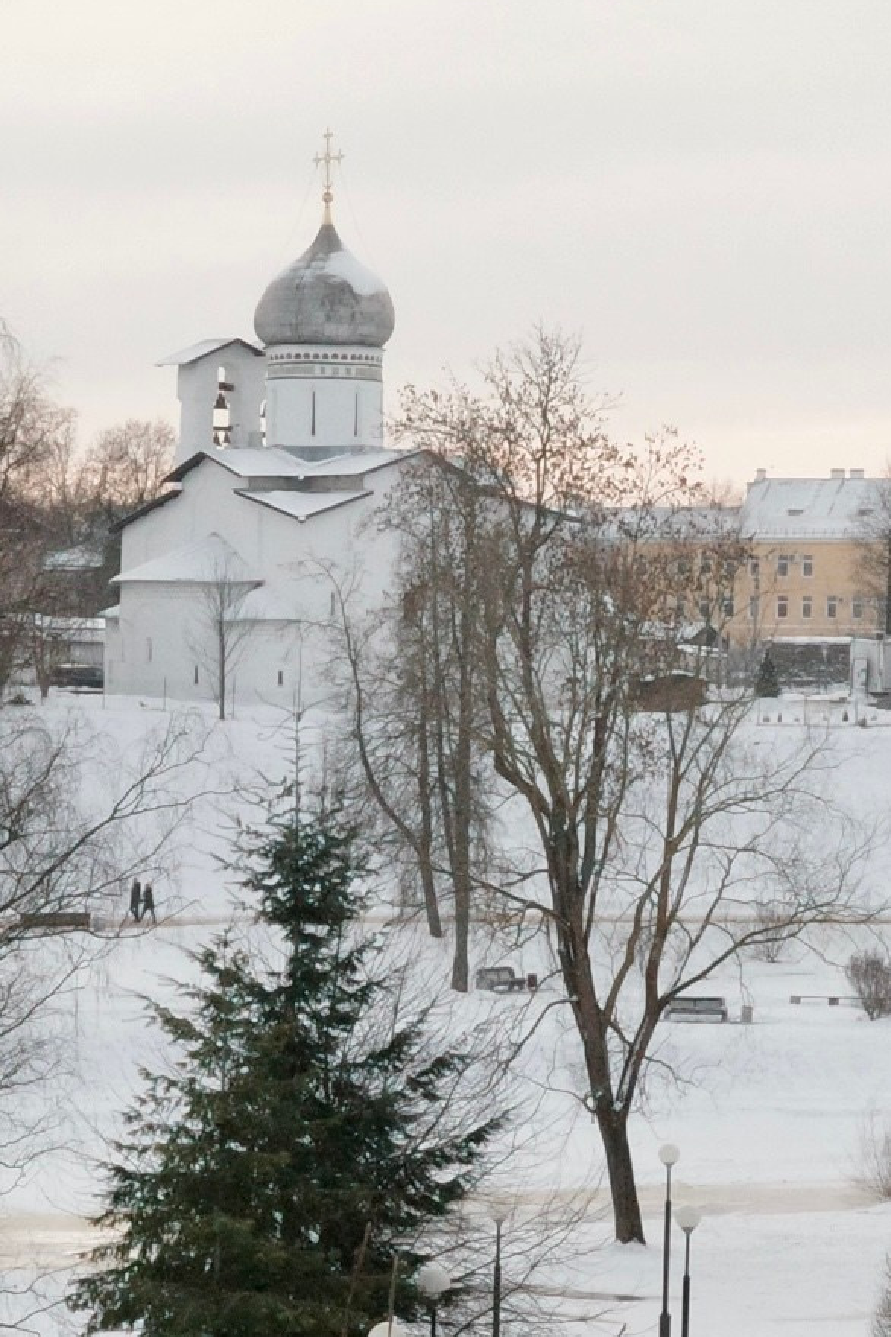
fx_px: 5754
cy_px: 881
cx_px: 462
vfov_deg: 13.2
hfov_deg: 8.9
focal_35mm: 155
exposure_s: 1/400
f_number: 14
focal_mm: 26
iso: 1600
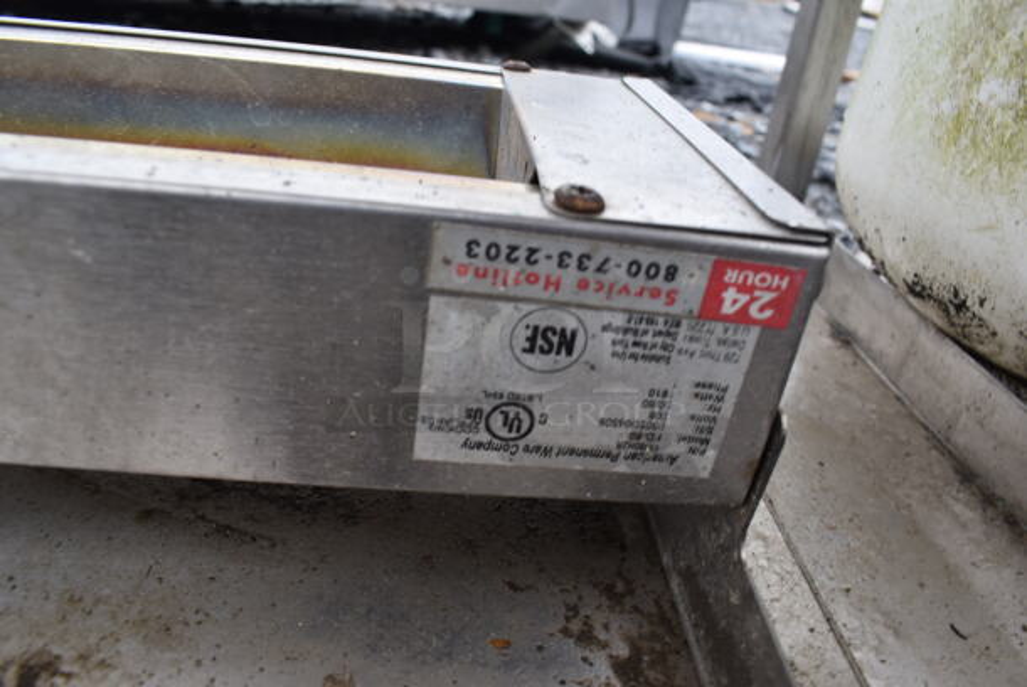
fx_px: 771
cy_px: 344
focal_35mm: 27
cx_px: 514
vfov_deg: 48.0
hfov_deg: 67.3
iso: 125
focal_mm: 18
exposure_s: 1/60
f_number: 8
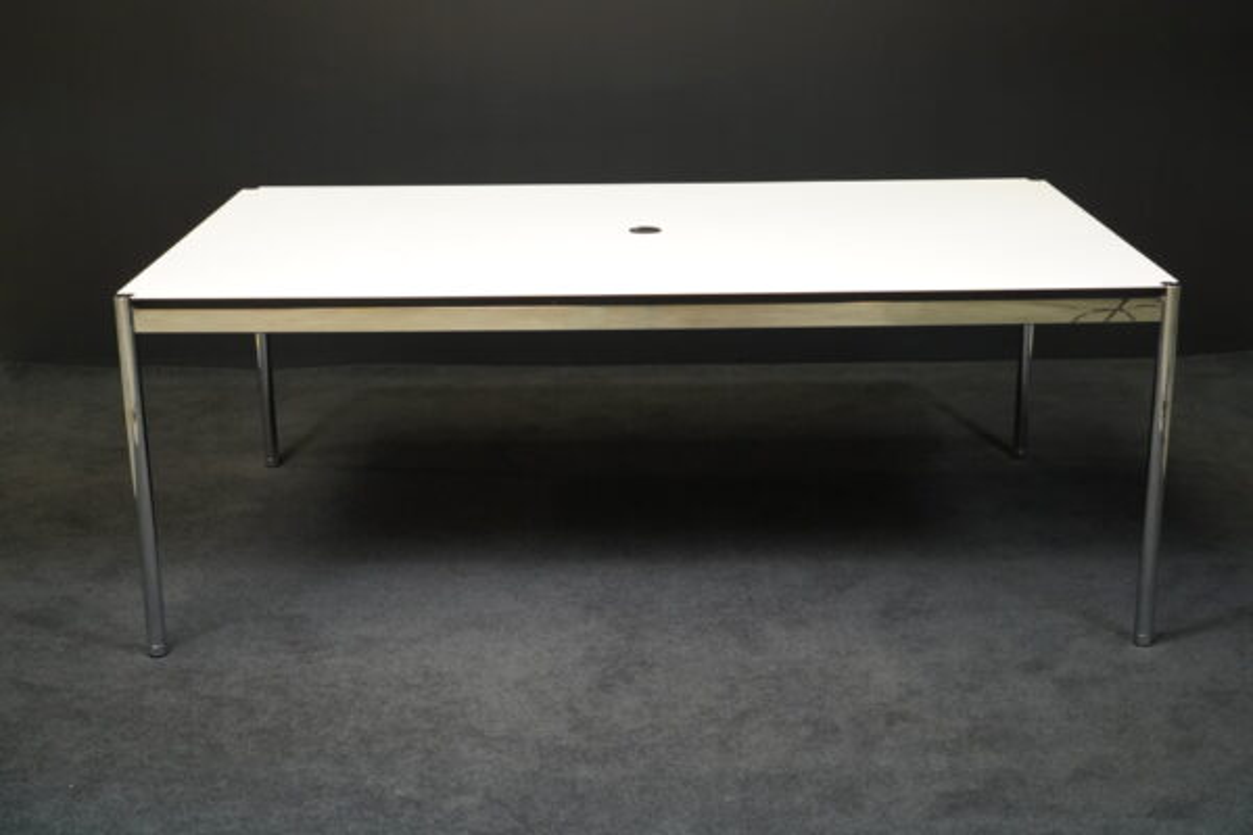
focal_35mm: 48
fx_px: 1671
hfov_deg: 41.1
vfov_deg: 28.1
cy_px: 418
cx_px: 626
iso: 5000
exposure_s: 1/160
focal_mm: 48
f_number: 7.1
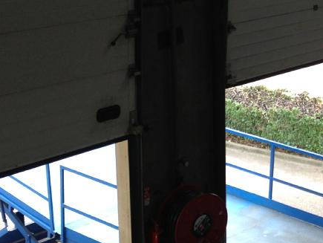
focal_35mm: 97
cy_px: 59
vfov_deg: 15.2
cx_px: 284
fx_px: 906
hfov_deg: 19.9
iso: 64
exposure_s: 1/120
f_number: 2.4
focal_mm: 4.12
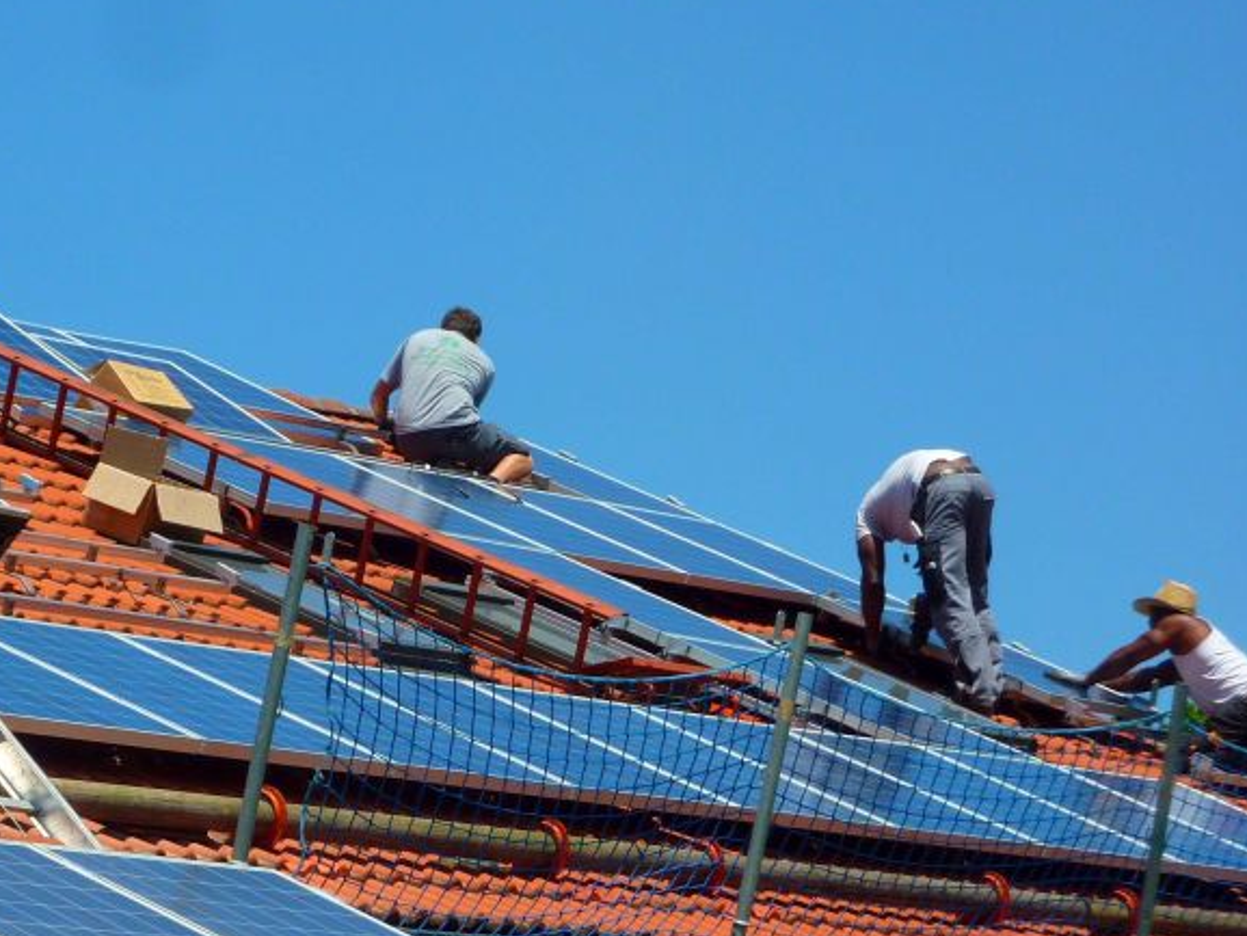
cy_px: 666
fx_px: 7098
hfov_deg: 10.0
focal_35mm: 197
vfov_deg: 7.5
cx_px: 186
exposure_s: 1/500
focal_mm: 18.2
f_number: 5
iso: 80
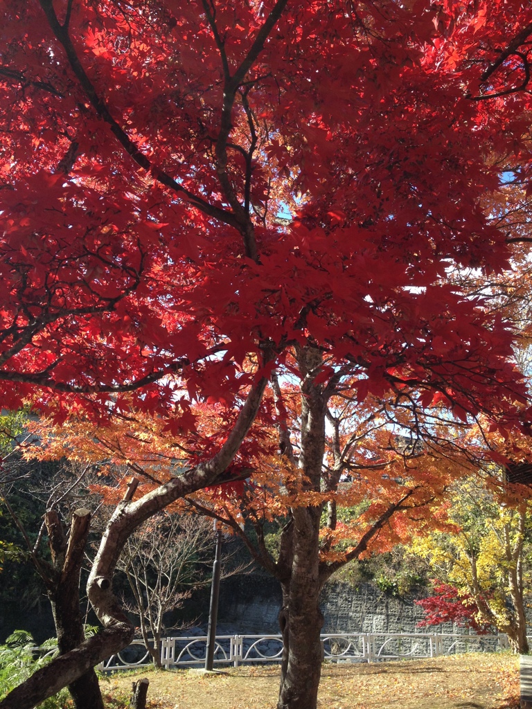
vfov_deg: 52.6
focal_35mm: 35
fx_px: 717
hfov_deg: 40.7
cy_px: 354
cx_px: 266
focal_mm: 4.28
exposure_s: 1/531
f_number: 2.4
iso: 50
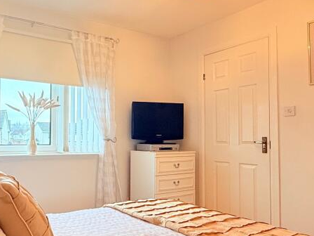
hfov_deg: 55.1
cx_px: 93
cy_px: 129
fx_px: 290
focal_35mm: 32
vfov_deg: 44.1
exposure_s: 1/100
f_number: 2.2
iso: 250
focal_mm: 2.22
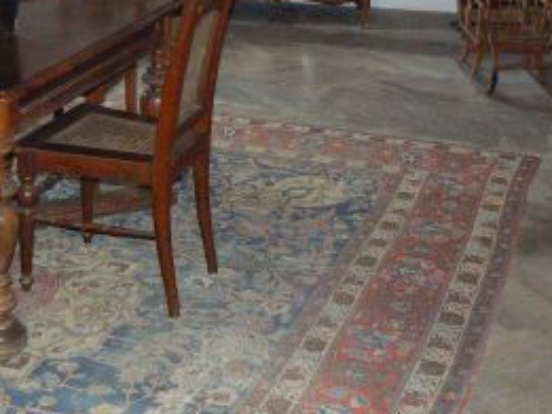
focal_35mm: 69
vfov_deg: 20.9
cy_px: 41
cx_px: 154
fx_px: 1101
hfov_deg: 27.8
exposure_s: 1/125
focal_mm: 6
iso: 400
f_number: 2.8
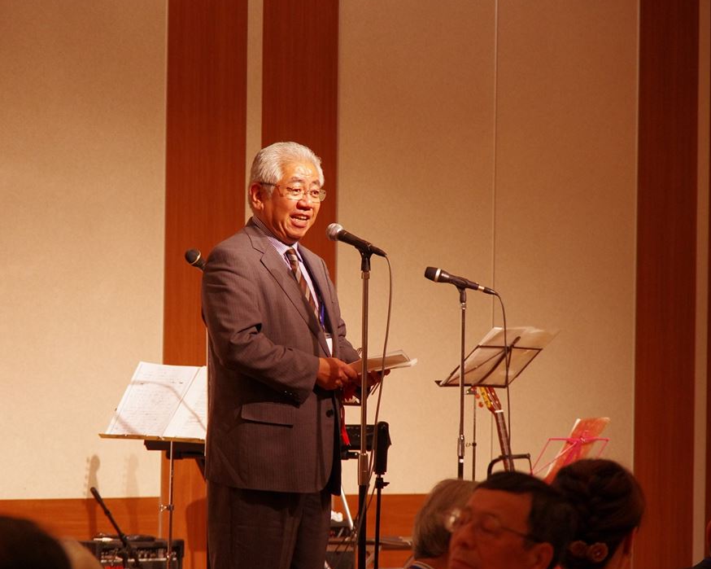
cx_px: 364
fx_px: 4587
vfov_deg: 7.1
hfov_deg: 8.9
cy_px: 300
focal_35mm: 218
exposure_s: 1/160
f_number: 5.6
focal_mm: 115
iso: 1600
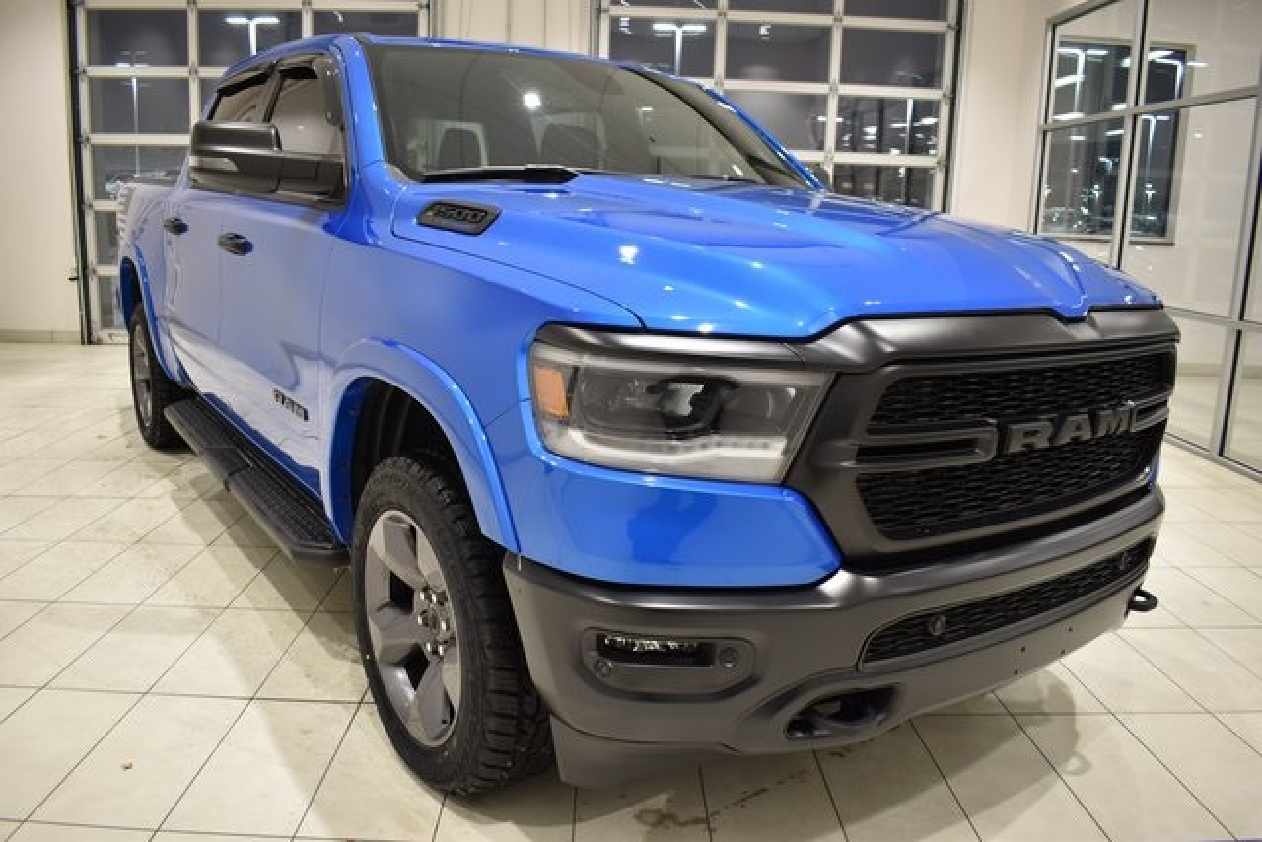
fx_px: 947
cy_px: 421
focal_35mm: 27
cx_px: 631
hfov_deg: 67.4
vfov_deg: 48.0
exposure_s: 1/30
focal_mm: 18
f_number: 3.5
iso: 320
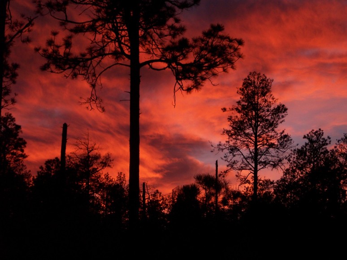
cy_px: 130
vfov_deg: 13.0
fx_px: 1142
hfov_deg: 17.3
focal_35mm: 114
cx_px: 174
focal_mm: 24
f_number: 4.8
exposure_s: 1/90
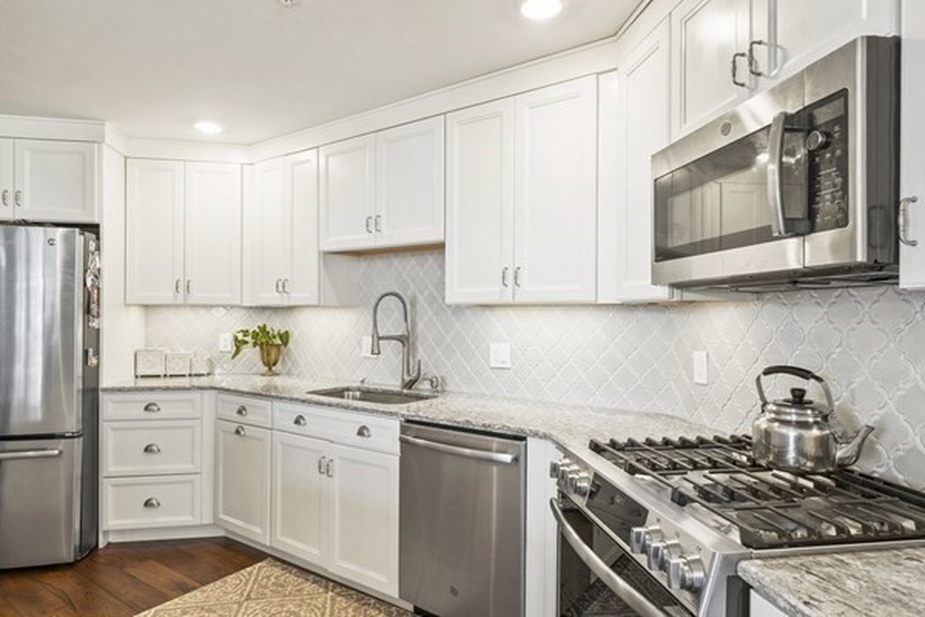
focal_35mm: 20
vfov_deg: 61.9
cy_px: 308
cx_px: 462
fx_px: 514
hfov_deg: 84.0
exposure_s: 1/3
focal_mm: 13.4
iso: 400
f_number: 8
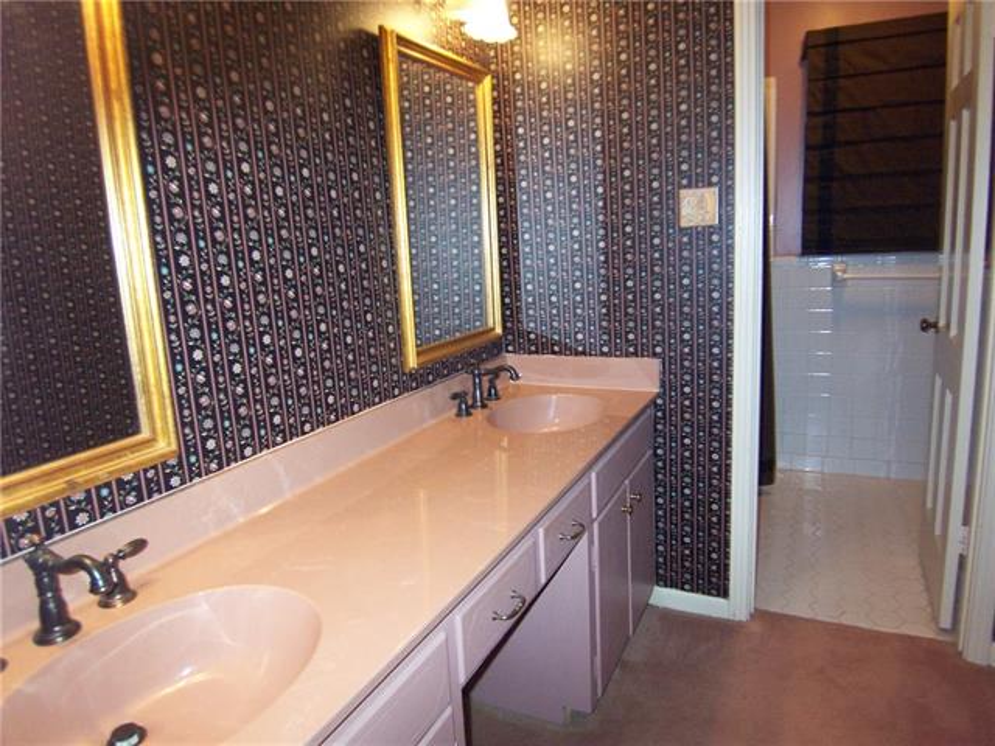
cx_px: 498
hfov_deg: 73.9
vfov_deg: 58.9
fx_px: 661
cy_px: 373
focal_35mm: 23
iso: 200
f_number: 2.8
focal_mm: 3.8
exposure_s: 1/30
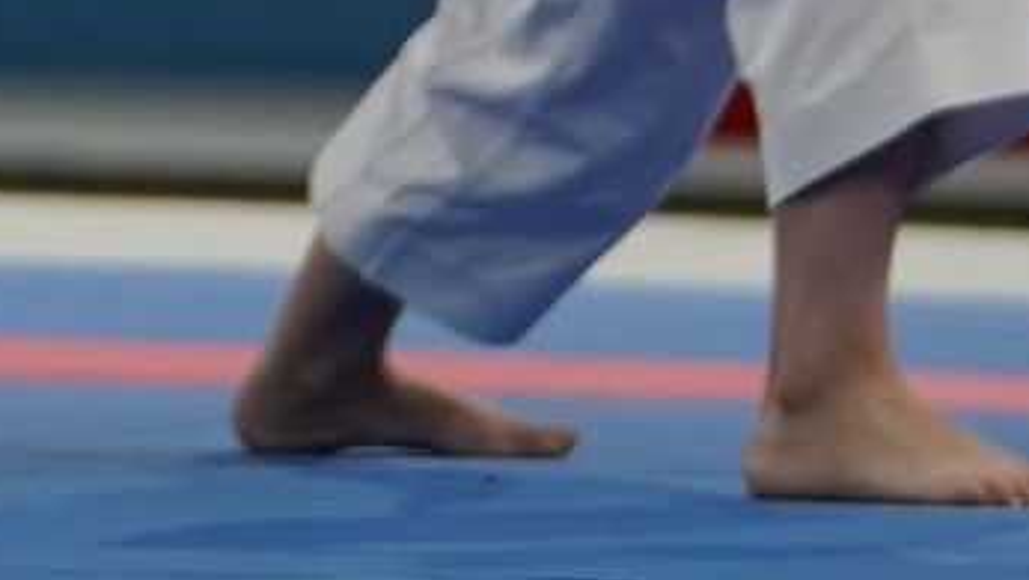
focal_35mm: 1199
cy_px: -625
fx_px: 32730
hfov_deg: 1.8
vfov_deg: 1.0
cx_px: -580
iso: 250
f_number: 2.8
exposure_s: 1/250
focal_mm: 147
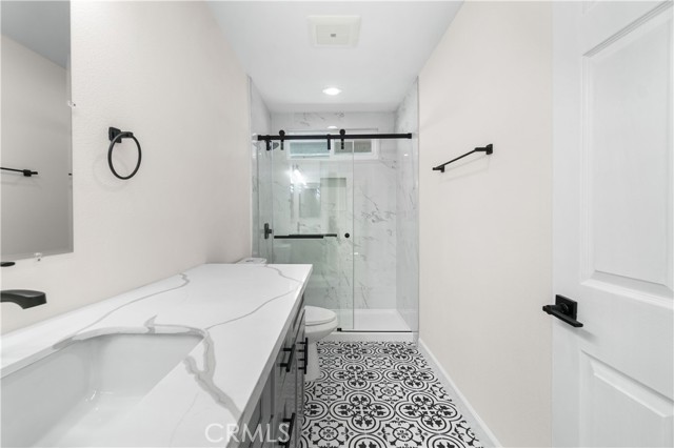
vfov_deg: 77.3
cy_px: 224
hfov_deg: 100.4
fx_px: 281
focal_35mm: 15
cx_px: 337
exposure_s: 1/8
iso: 100
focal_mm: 10
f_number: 7.1
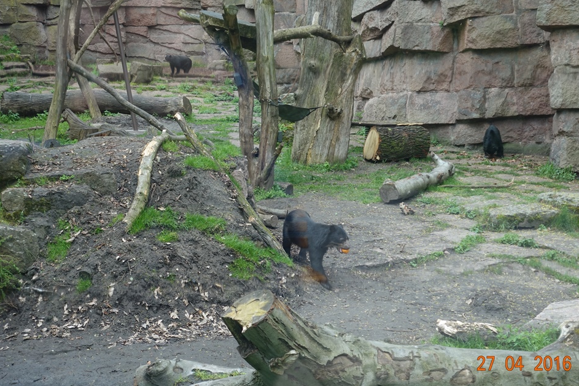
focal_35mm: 63
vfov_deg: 21.6
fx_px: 1013
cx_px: 298
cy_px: 196
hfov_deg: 31.9
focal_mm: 21.39
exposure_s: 1/80
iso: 125
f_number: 3.2
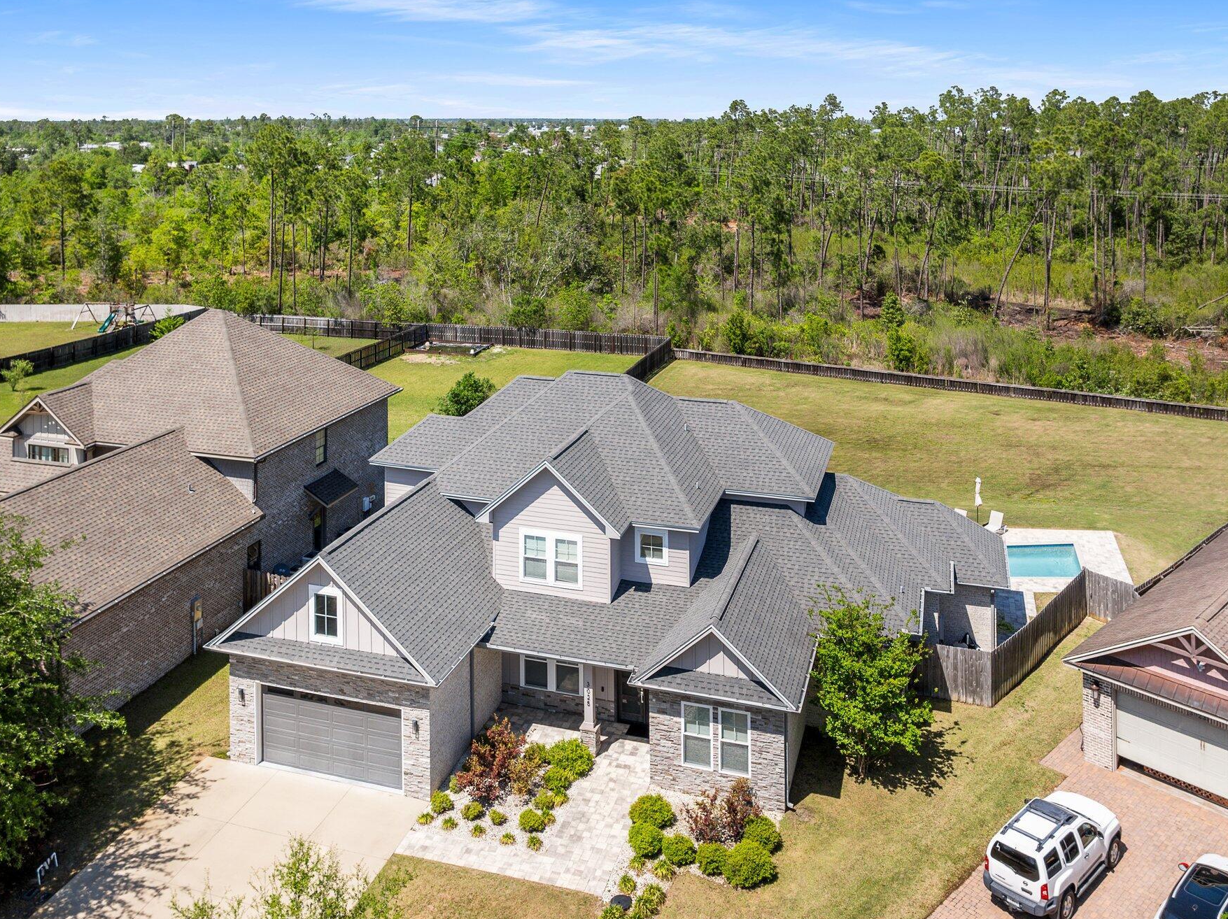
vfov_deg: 49.6
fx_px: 993
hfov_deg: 63.4
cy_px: 518
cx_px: 584
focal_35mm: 28
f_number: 4
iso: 100
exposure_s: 1/500
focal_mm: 12.29
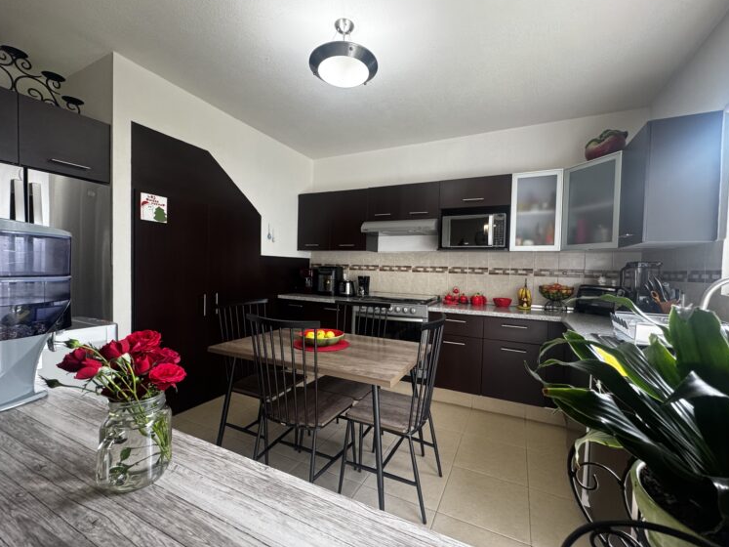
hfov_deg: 98.2
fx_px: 316
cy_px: 278
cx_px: 367
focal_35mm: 15
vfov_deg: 81.7
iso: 250
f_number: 2.2
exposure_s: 1/120
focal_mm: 2.22
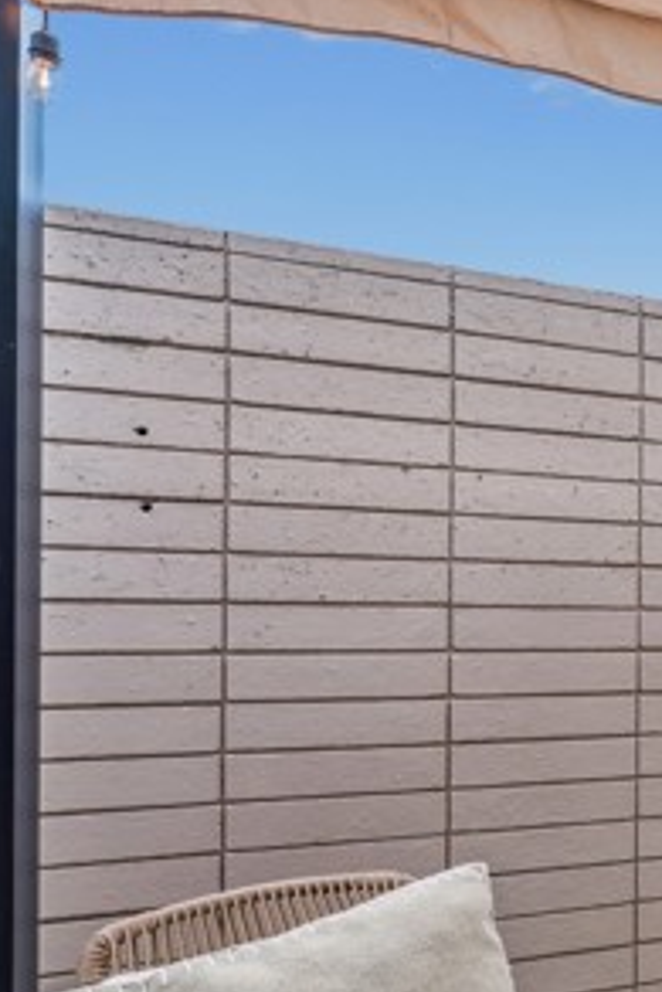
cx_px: 971
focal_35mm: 36
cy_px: 628
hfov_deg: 27.2
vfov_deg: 52.9
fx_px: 982
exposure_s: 1/13
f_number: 13
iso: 100
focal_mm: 16.3
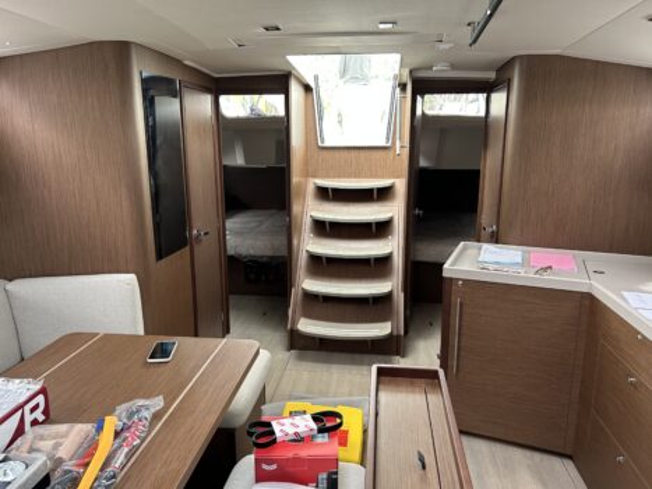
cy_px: 244
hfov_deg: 67.3
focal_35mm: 26
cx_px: 326
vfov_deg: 53.0
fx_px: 490
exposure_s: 1/113
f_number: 1.5
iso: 125
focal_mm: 5.7
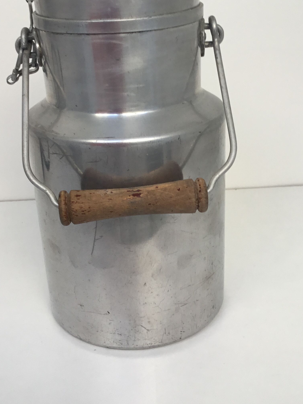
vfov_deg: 38.2
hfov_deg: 29.1
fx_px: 584
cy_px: 194
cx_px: 146
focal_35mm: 50
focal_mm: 3.3
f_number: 2.4
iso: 25
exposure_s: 1/50
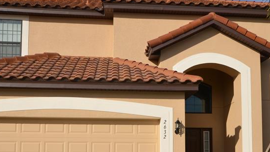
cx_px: 152
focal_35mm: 50
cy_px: 123
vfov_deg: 23.6
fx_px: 358
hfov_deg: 41.3
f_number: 11
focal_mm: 17
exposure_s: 1/250
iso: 100
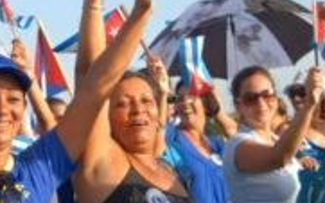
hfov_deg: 12.6
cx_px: 59
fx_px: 1461
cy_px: 20
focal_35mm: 165
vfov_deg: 7.9
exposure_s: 1/500
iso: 100
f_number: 25
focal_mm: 48
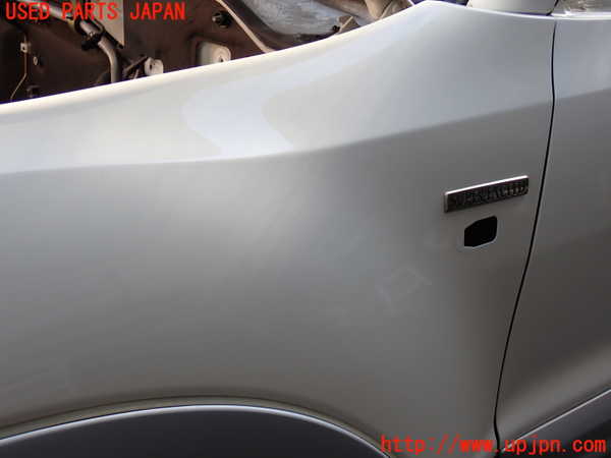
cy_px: 229
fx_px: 830
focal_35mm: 47
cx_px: 306
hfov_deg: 40.4
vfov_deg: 30.9
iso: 100
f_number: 4.5
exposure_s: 1/100
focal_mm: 8.4
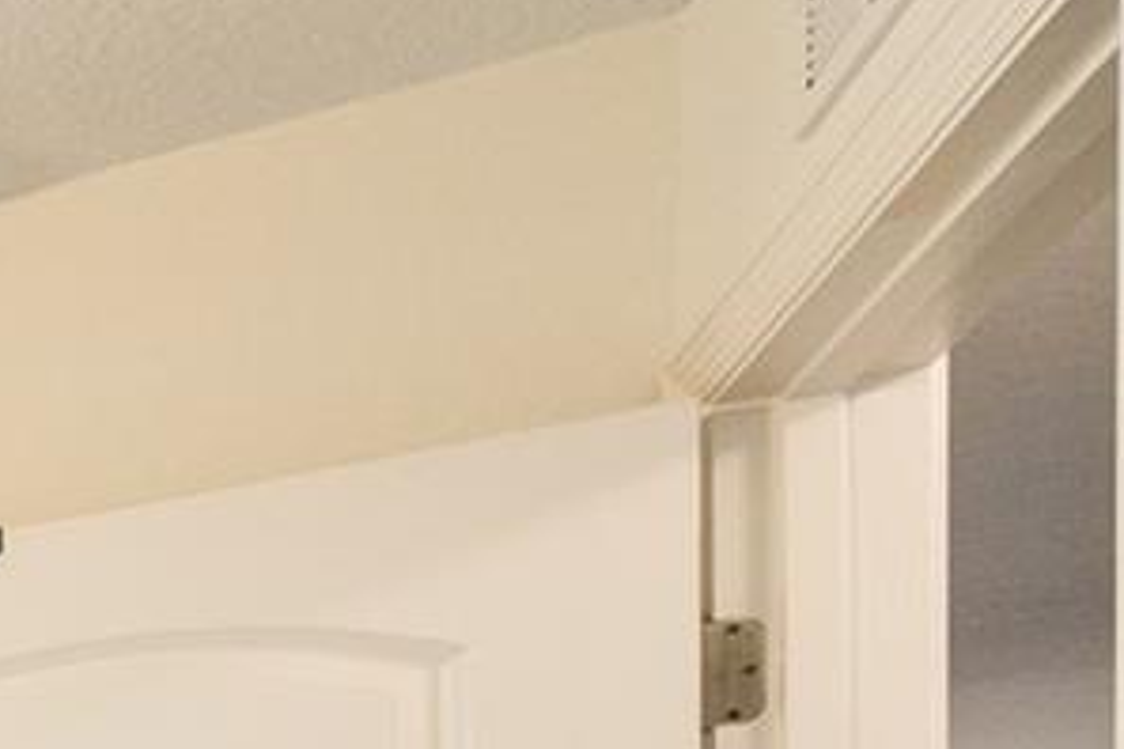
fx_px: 2185
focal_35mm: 70
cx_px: -1771
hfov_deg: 13.9
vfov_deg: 16.1
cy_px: 1385
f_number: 8
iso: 400
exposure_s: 1/20
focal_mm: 13
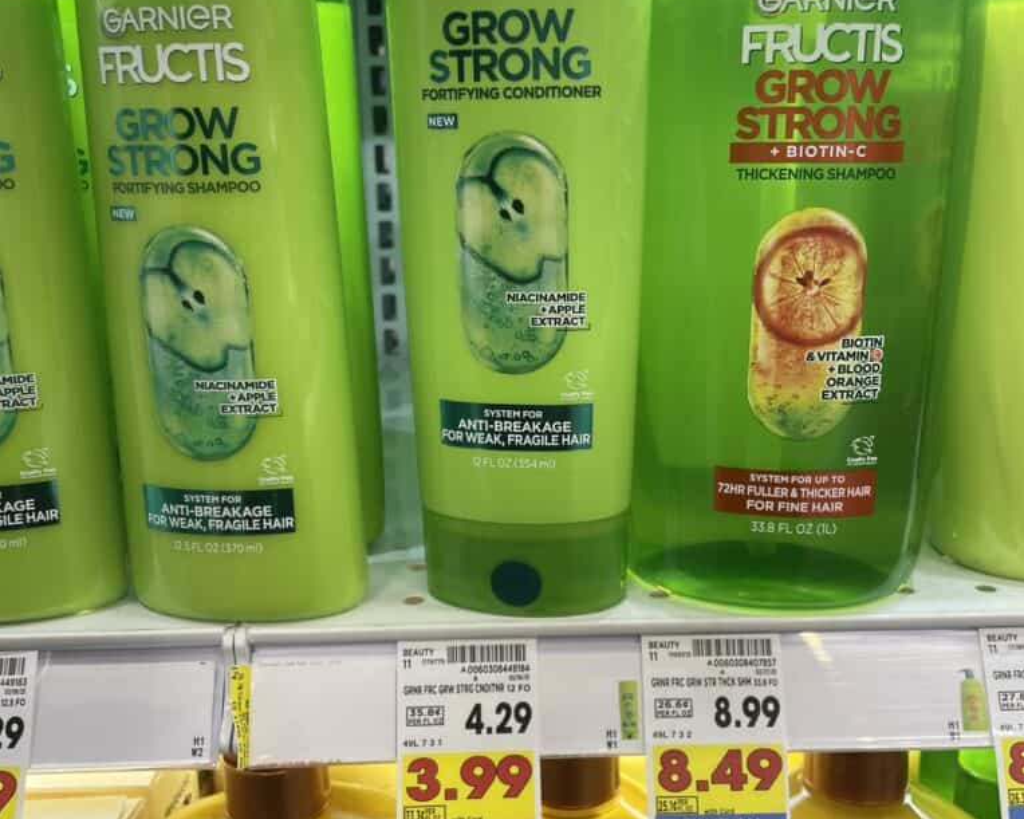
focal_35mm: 34
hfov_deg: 52.8
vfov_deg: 43.3
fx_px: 1030
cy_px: 414
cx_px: 513
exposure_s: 1/120
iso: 100
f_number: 1.6
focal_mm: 4.2
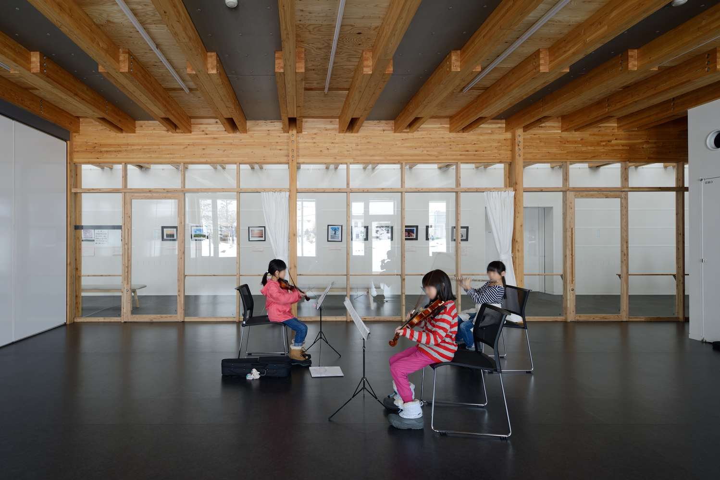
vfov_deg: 64.6
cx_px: 360
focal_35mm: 19
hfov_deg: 86.9
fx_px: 380
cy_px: 240
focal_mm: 19
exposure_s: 1/4
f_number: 11
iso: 100
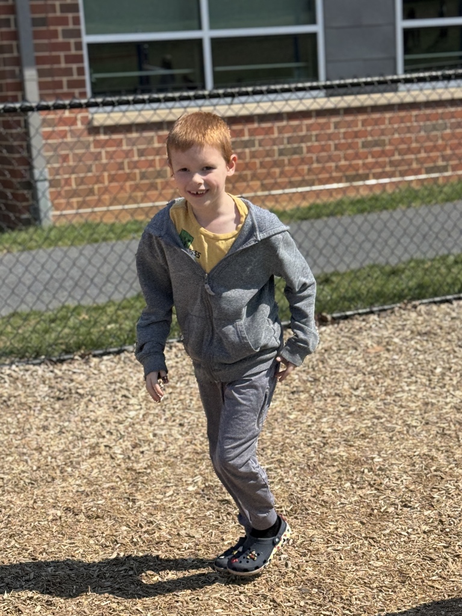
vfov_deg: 39.7
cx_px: 231
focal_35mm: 48
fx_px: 854
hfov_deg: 30.3
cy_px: 308
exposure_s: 1/4310
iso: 64
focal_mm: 6.76
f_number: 1.78
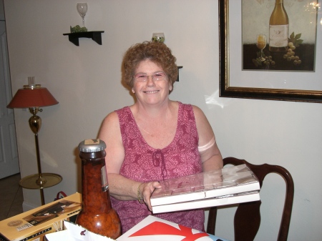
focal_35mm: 38
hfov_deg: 49.0
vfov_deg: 37.7
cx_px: 161
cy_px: 120
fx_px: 353
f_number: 2.7
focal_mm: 6.2
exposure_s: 1/60
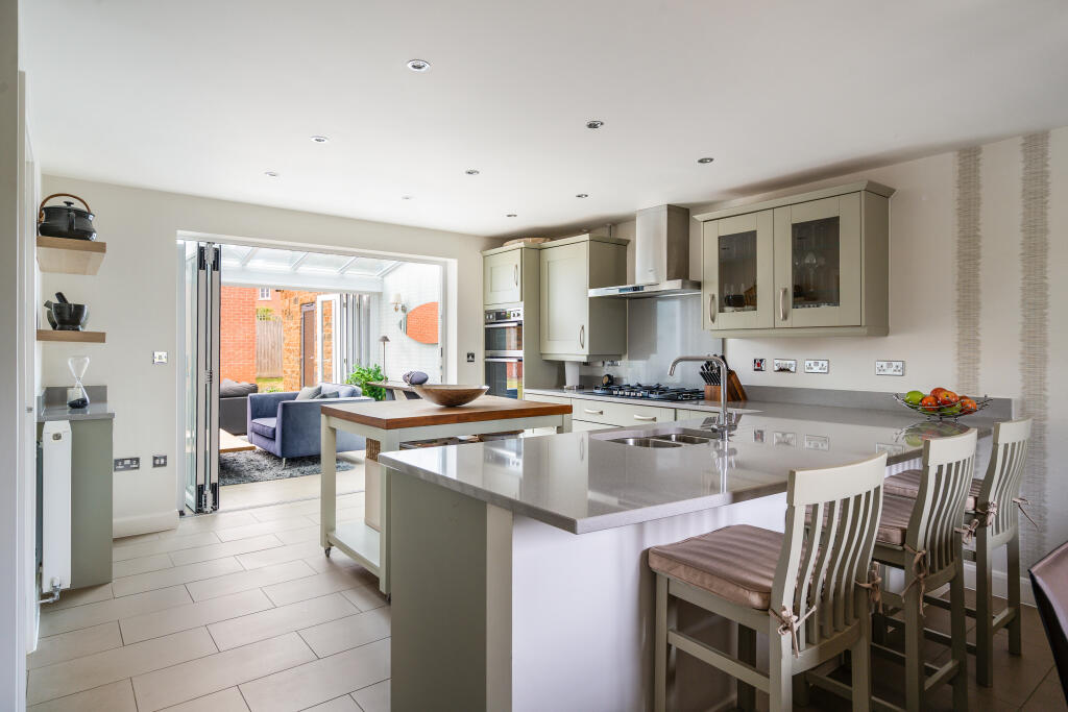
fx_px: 564
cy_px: 356
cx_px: 534
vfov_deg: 64.6
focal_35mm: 19
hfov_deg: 86.9
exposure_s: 1/13
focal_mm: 19
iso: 320
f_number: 8
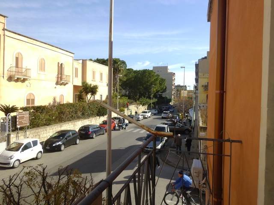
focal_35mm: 26
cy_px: 102
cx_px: 137
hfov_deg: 67.3
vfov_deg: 53.1
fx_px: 206
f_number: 7.9
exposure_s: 1/250
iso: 100
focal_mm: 4.7
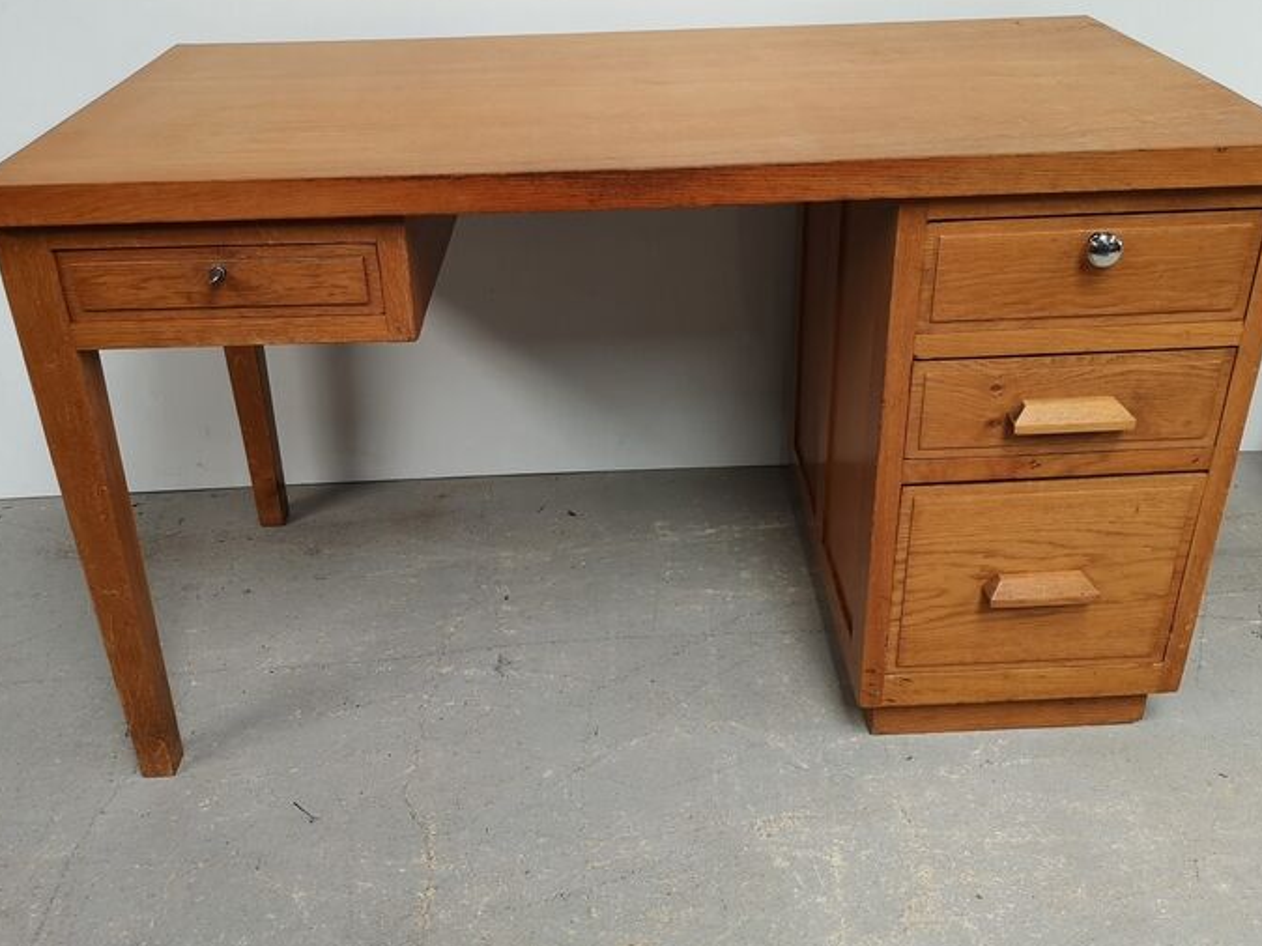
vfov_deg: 44.1
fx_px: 1166
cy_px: 413
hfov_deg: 56.8
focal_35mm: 32
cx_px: 645
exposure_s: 1/50
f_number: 1.8
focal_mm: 5.58
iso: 100
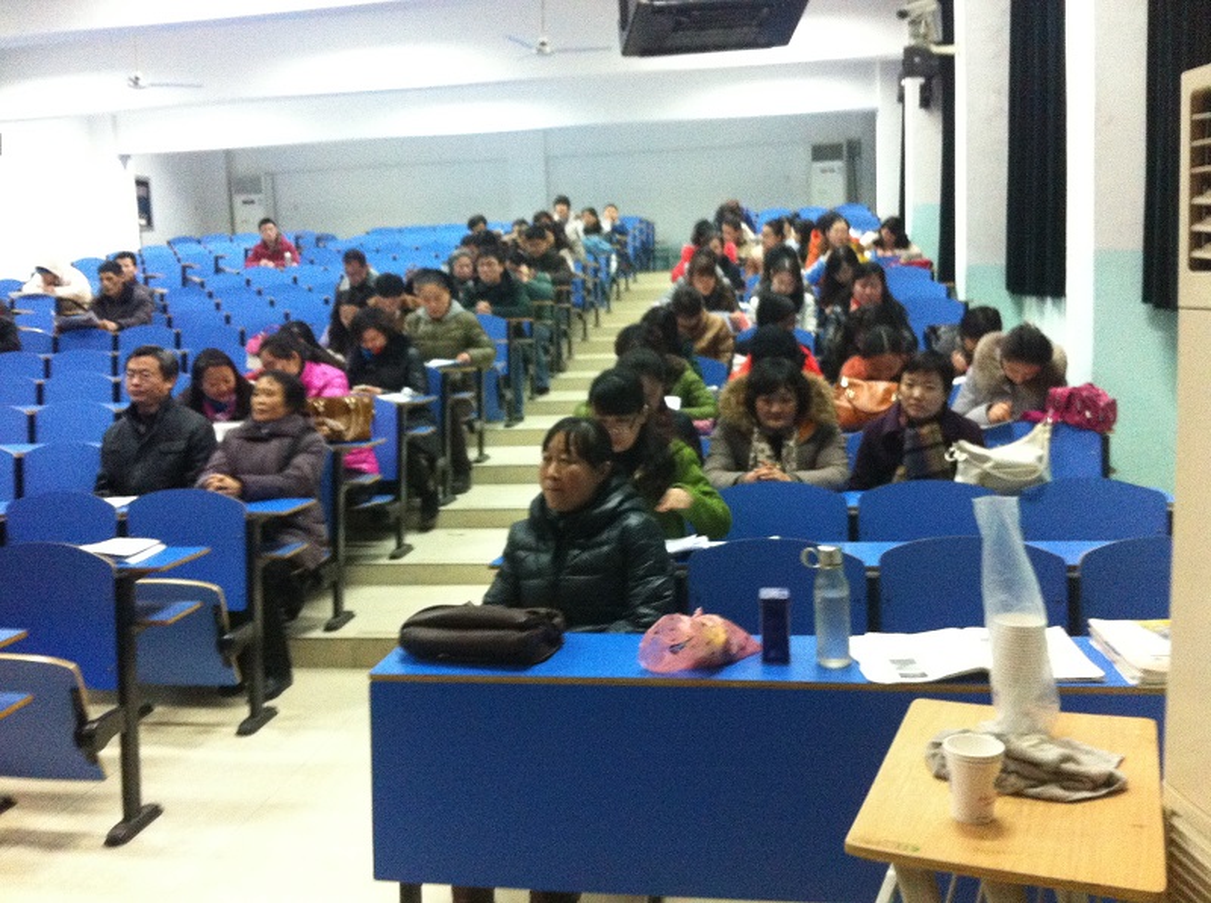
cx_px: 606
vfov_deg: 40.6
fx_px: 1222
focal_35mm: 35
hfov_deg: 52.7
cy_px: 452
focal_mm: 3.85
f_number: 2.8
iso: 500
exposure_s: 1/17
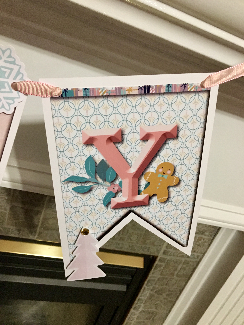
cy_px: 162
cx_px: 122
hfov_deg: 48.2
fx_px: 273
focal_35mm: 29
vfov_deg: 61.7
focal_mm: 4.15
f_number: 2.2
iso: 200
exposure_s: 1/20
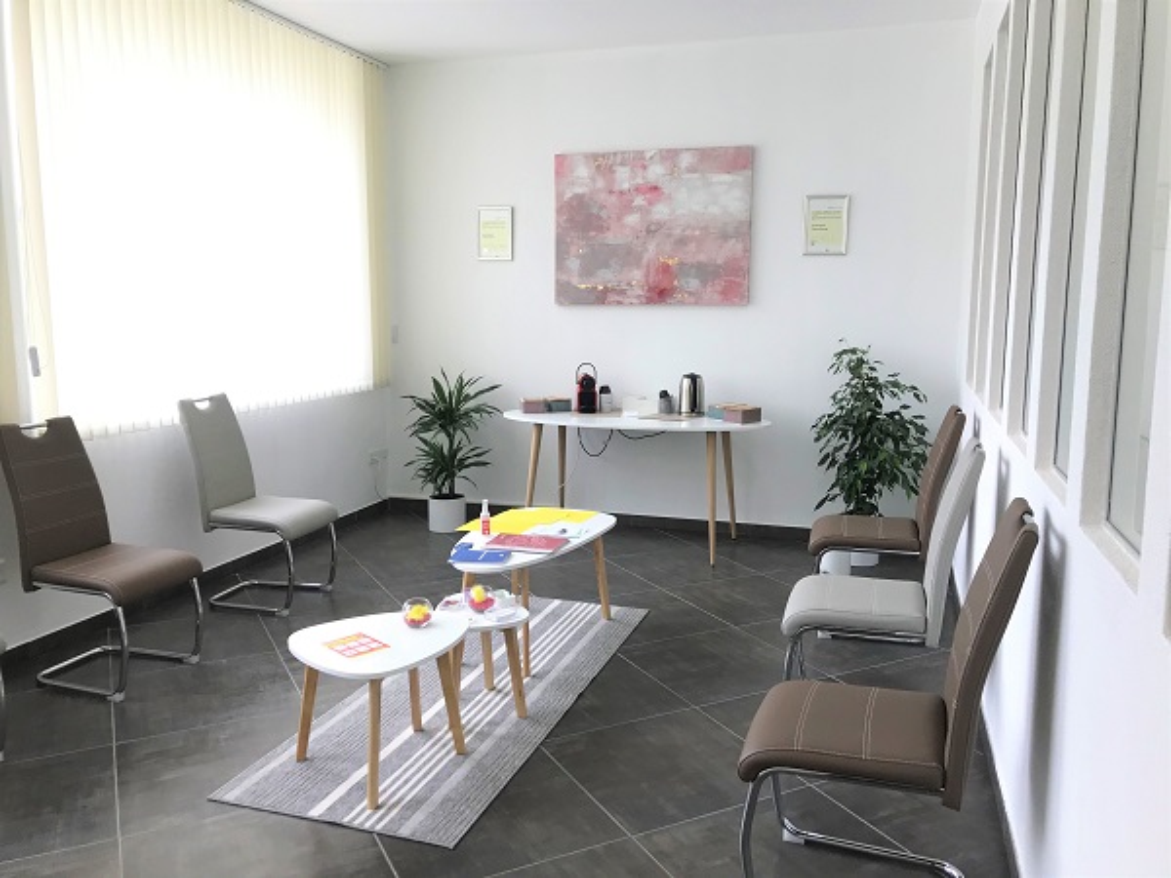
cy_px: 439
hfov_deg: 63.4
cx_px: 586
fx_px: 947
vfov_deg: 49.7
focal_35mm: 28
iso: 32
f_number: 1.8
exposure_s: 1/100
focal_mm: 3.99
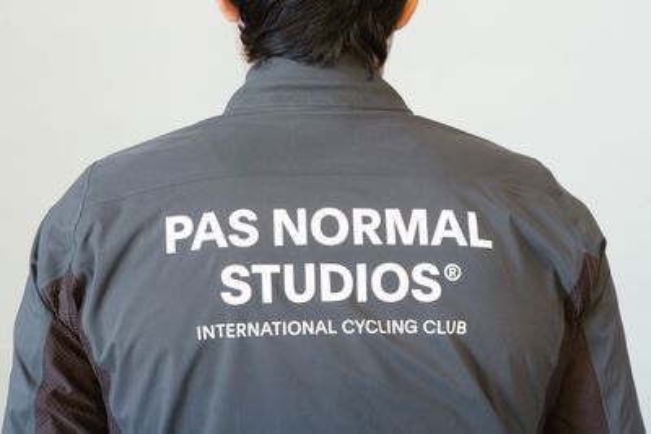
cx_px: 326
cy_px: 217
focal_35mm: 50
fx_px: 904
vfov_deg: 27.0
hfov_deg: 39.6
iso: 800
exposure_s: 1/125
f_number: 4.5
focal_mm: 50
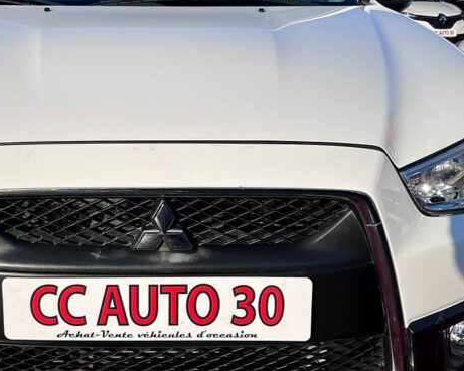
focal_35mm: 44
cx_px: 157
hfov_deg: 41.5
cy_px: 175
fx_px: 604
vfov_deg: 34.2
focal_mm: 5.1
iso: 50
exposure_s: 1/5556
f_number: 1.6
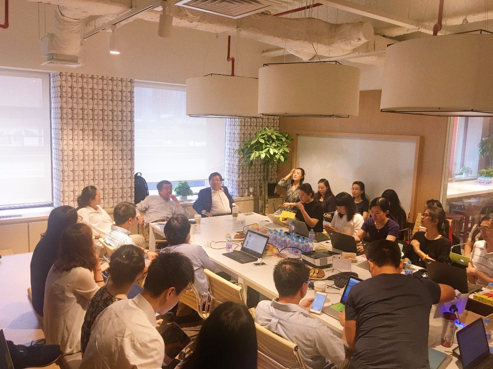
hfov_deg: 61.7
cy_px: 184
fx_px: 413
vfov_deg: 48.2
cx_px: 246
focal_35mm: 29
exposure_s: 1/33
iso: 50
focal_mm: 4.15
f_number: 2.2
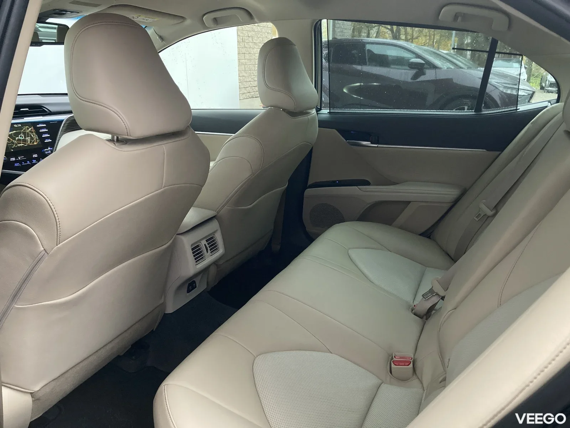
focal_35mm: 28
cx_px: 285
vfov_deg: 49.7
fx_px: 461
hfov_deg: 63.4
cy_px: 214
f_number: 1.8
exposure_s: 1/30
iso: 500
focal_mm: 3.99
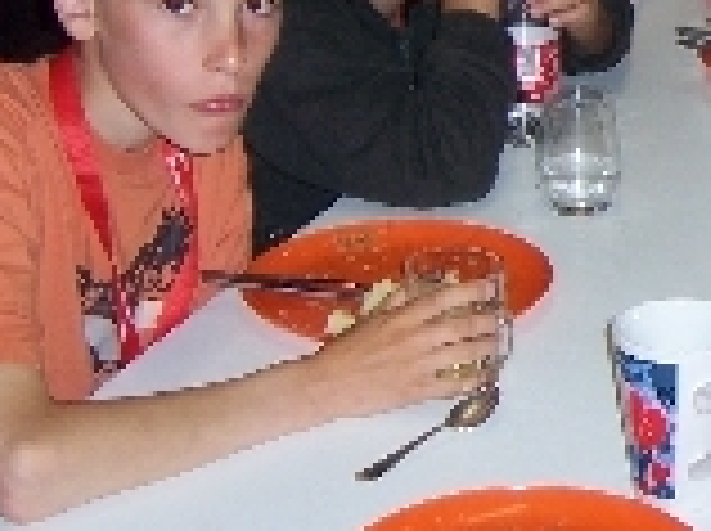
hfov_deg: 15.8
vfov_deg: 12.5
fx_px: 2399
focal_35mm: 117
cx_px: 981
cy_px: 68
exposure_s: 1/60
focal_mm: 6.2
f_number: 2.8
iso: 125
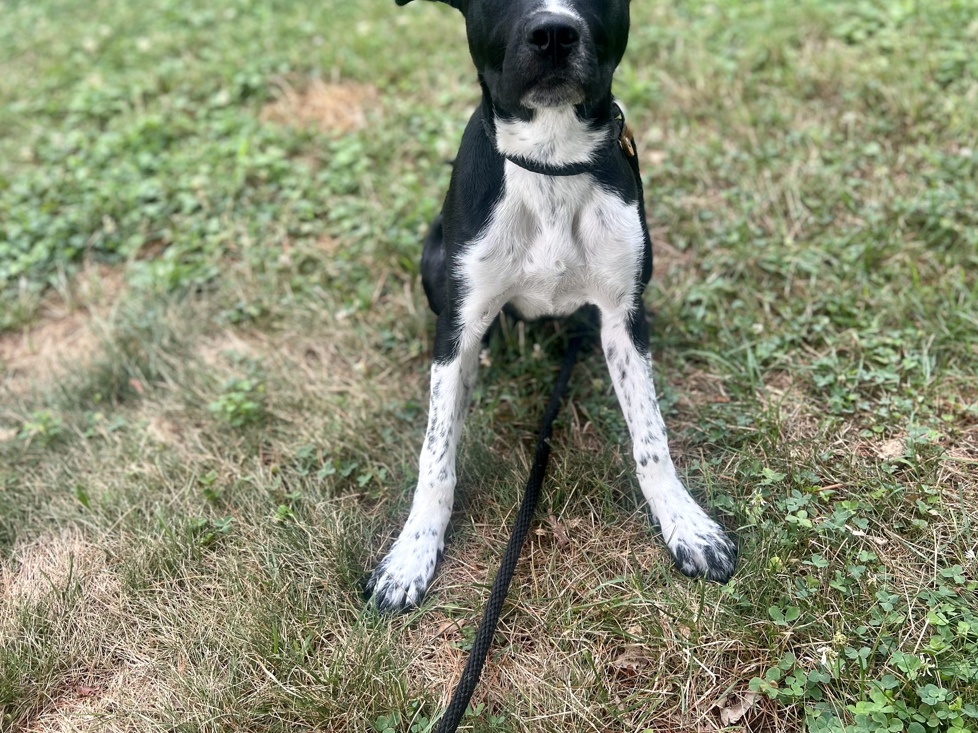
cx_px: 492
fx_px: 989
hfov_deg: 52.6
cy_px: 239
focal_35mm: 35
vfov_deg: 40.2
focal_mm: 5.7
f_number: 1.5
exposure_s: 1/258
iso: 40
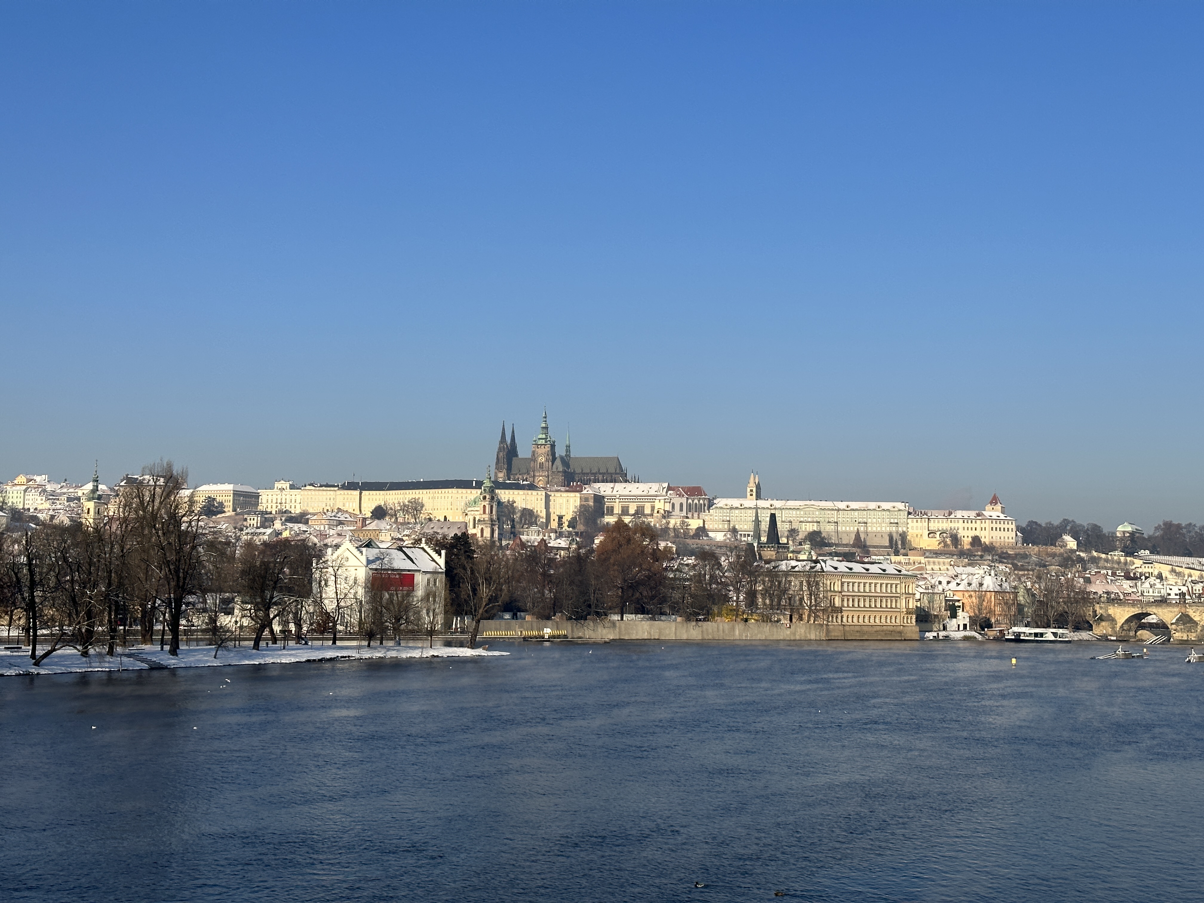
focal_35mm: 48
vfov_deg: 30.3
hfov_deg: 39.7
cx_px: 602
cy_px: 452
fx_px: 1670
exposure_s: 1/5556
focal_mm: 6.86
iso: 64
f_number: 1.78
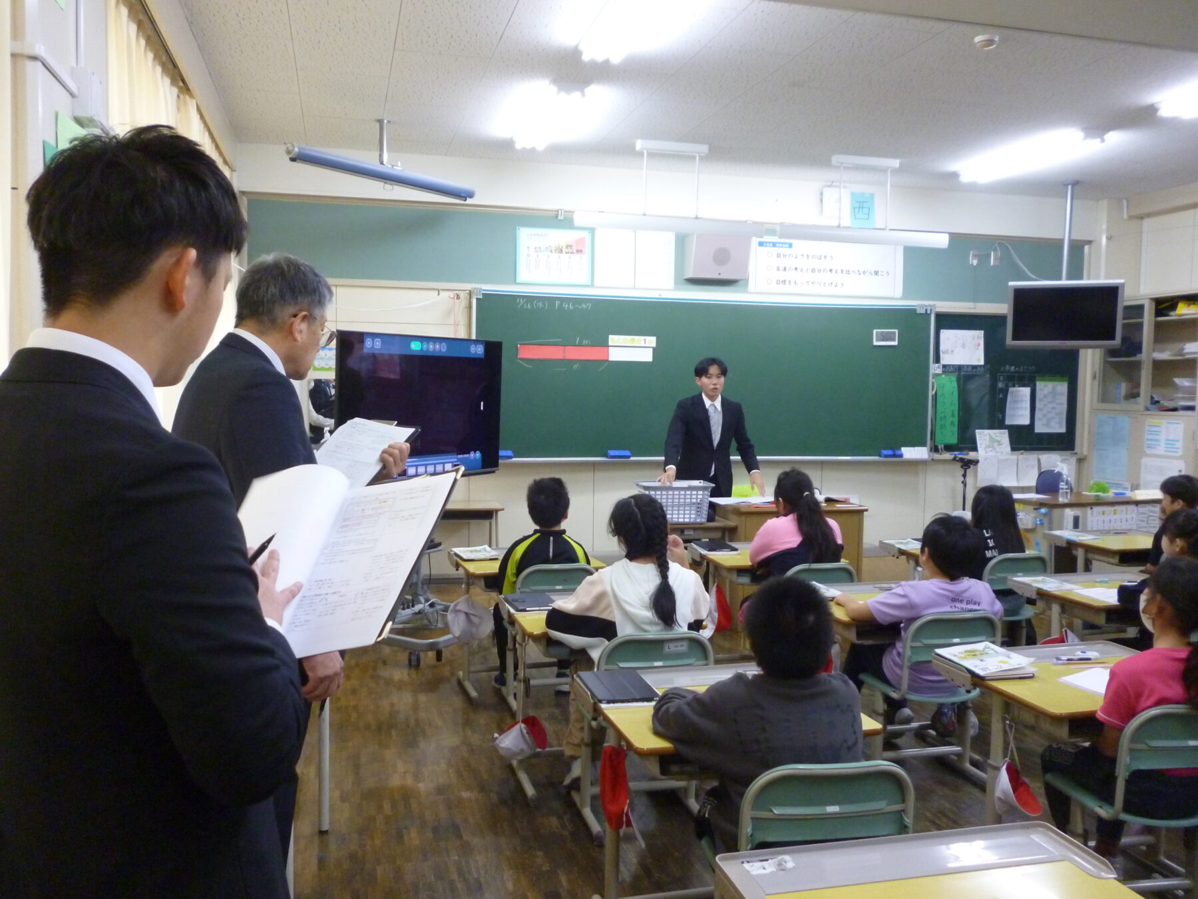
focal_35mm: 28
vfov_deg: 49.7
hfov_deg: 63.4
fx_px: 969
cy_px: 450
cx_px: 599
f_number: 3.1
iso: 400
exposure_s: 1/30
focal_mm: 5
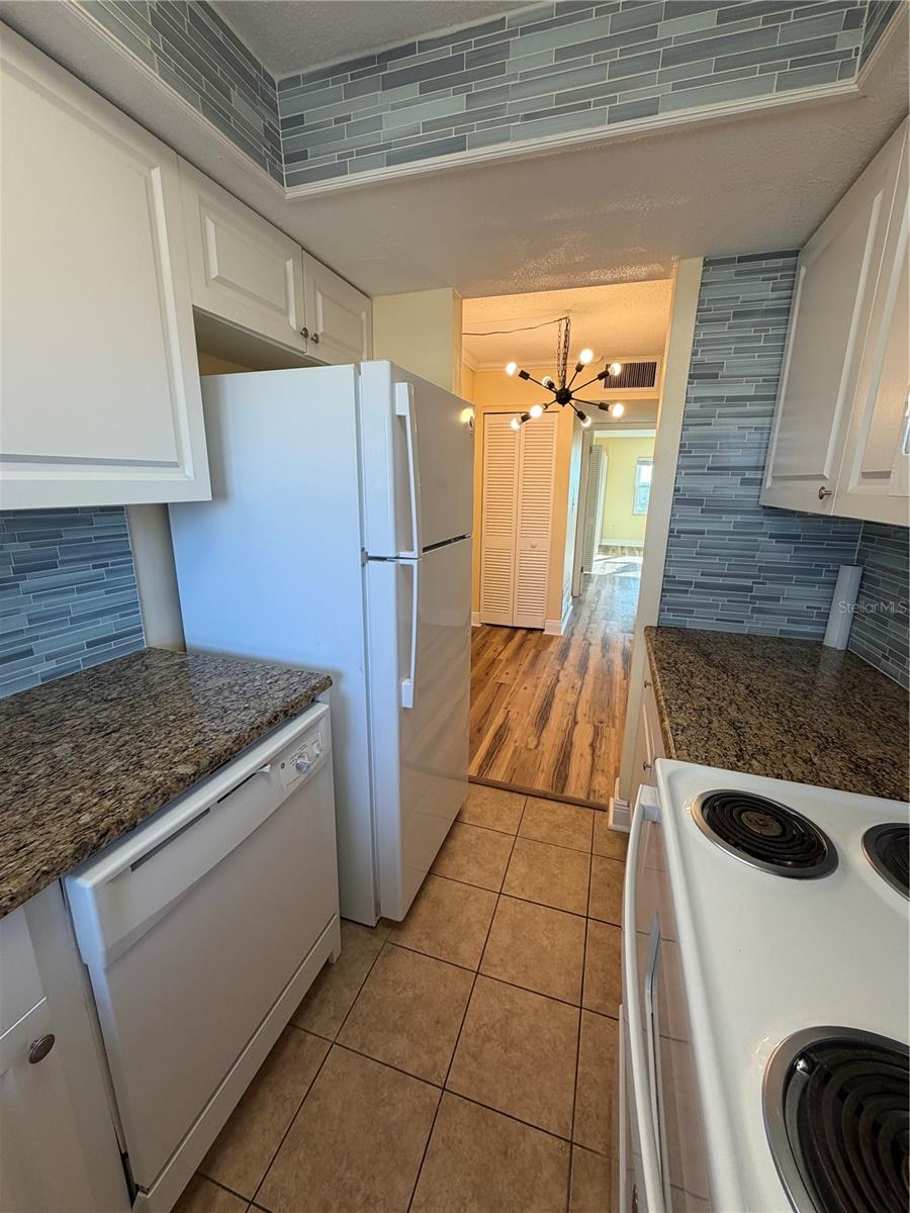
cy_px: 606
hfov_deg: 85.7
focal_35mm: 14
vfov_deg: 102.1
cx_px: 455
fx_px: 491
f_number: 2.2
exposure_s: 1/120
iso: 100
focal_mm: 2.22
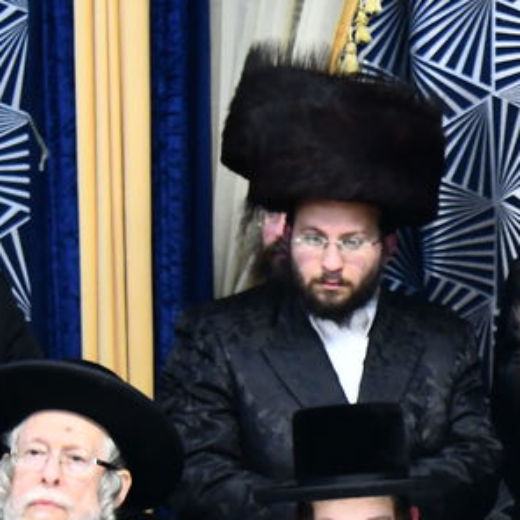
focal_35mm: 261
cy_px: 398
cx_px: 1165
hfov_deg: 6.4
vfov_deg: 6.7
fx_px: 4436
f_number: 5.6
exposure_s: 1/100
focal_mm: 65
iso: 1250
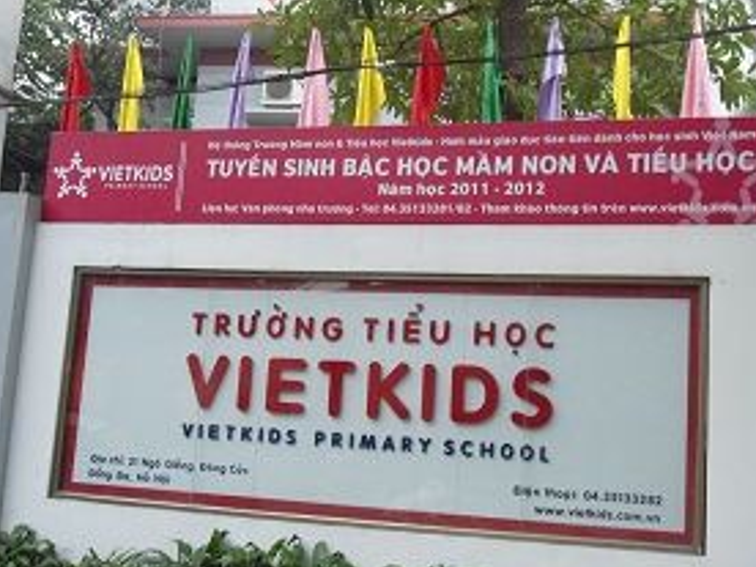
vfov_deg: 32.2
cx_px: 471
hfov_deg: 41.8
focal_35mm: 45
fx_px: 983
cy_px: 260
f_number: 3
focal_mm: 5.6
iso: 400
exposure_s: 1/25
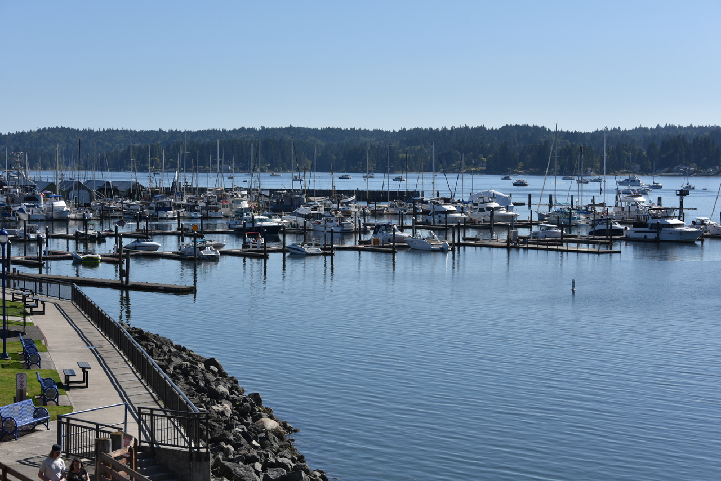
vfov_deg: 20.0
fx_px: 1362
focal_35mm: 68
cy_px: 240
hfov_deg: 29.6
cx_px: 360
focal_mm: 68
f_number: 9
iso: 100
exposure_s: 1/320
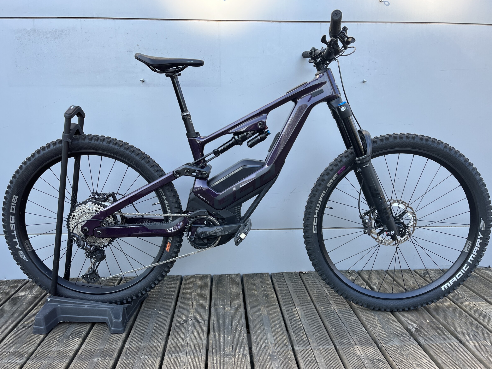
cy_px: 193
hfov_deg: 63.4
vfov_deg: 49.7
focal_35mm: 28
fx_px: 398
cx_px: 250
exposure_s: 1/353
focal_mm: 5.1
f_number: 1.6
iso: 50
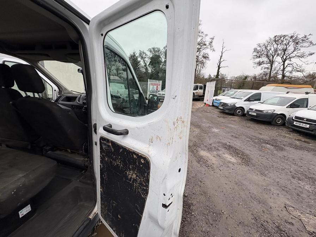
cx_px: 158
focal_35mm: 14
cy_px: 118
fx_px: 128
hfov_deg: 102.1
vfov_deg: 85.7
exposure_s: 1/141
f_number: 2.2
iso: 40
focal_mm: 2.22
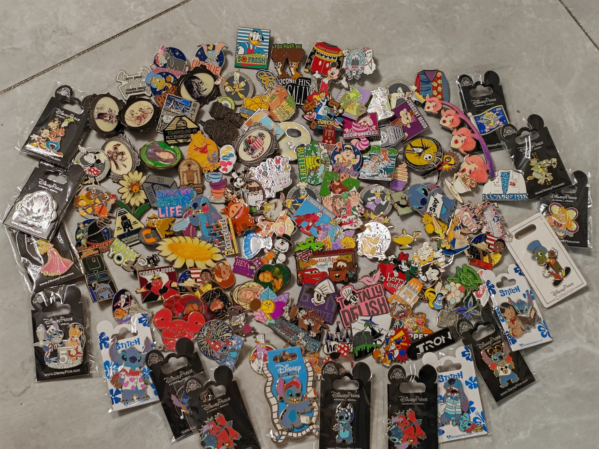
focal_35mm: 54
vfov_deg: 27.0
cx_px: 300
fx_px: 934
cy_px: 224
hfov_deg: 35.5
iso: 500
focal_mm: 6.14
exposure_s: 1/100
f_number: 1.8
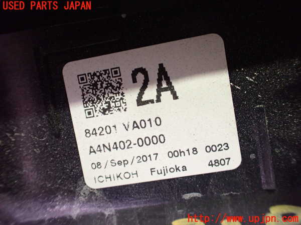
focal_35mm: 30
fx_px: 261
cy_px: 112
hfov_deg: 60.0
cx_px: 150
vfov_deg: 46.8
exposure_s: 1/30
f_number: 2.3
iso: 1000
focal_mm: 5.4
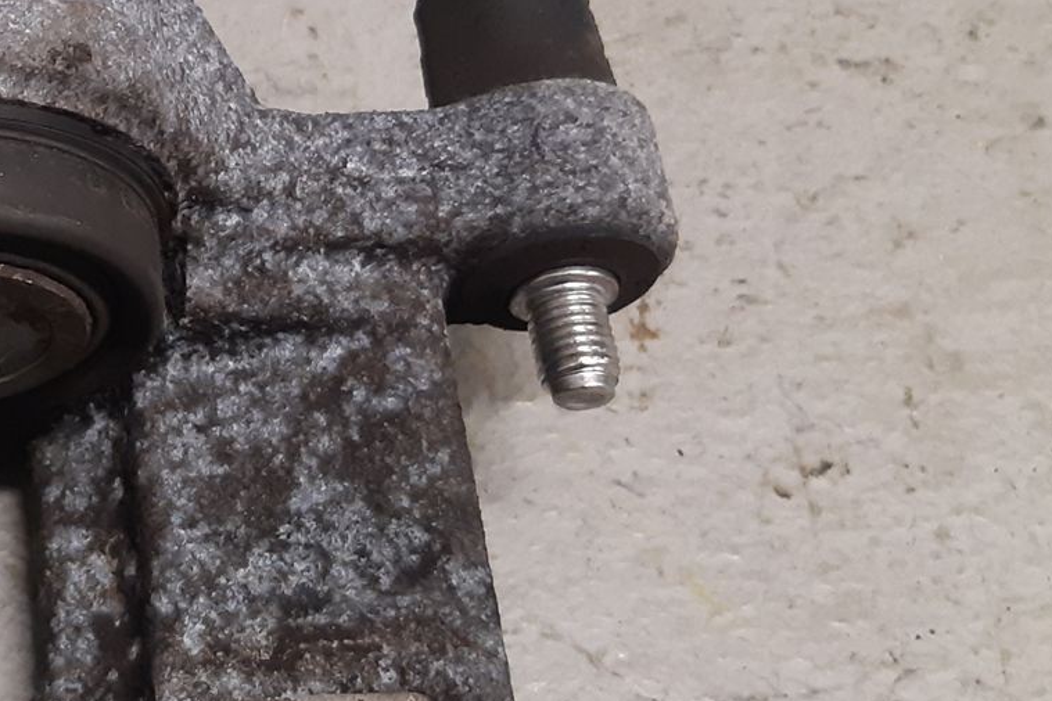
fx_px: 2133
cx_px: -159
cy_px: 263
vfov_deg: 18.6
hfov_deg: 25.3
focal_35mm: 73
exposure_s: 1/50
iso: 200
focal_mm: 3.93
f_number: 1.7
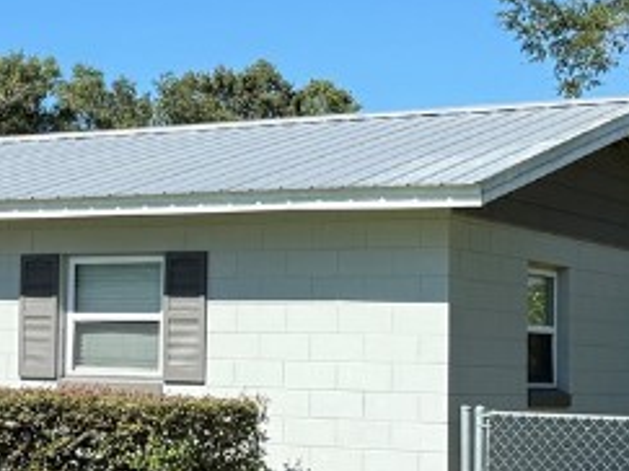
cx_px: -23
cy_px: 272
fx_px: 1834
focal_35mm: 101
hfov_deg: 18.8
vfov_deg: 14.6
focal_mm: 6.76
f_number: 1.78
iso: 100
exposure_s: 1/2232
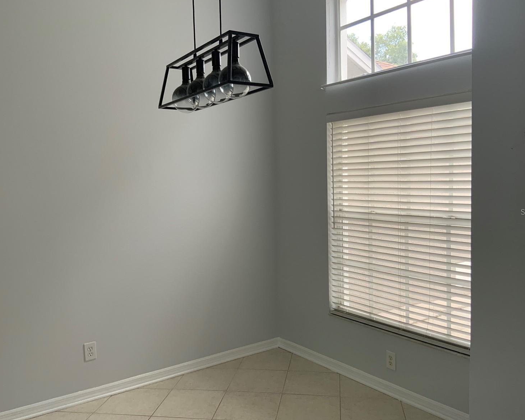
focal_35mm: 31
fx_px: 482
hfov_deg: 57.2
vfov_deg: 47.1
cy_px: 212
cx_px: 267
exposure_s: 1/120
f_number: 1.8
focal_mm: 3
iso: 40
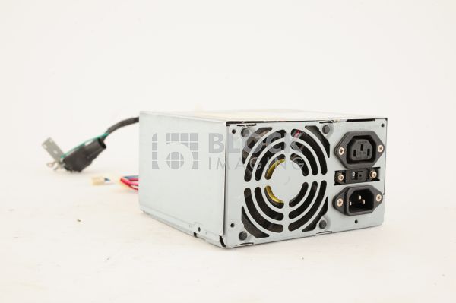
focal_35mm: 50
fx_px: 633
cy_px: 152
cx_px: 228
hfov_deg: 39.6
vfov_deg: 26.9
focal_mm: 50
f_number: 11
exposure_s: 1/125
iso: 1600
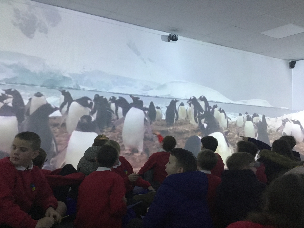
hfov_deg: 58.4
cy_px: 114
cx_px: 152
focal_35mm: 31
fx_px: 272
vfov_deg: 45.4
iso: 400
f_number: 2.4
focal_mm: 3.3
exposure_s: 1/17
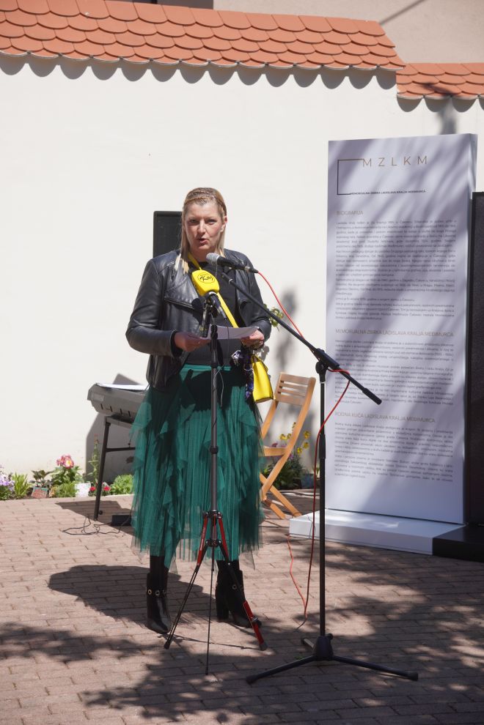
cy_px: 362
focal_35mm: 75
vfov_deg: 27.0
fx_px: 1512
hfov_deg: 18.2
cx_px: 242
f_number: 5.6
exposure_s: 1/500
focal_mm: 50
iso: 100
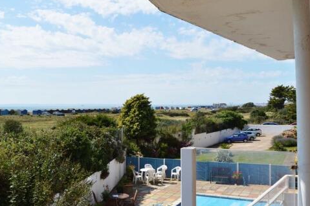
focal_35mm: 37
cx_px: 155
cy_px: 93
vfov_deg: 35.8
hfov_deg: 51.9
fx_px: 318
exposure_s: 1/400
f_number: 8
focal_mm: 18
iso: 100
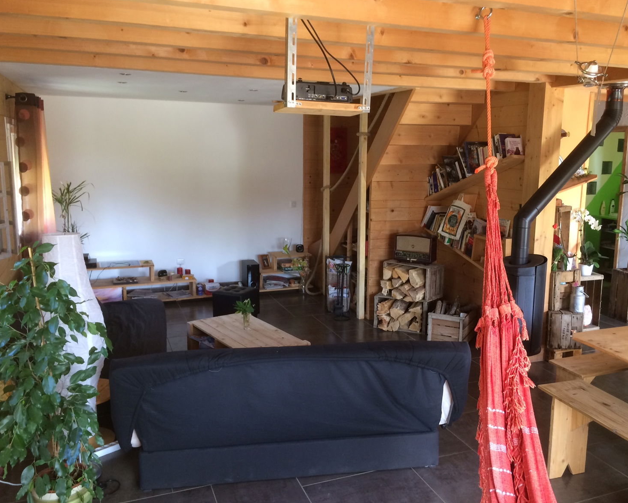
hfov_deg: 57.1
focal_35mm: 31
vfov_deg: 47.1
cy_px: 249
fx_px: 576
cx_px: 343
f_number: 2.2
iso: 125
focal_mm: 4.15
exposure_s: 1/33
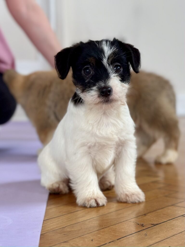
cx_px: 92
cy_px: 124
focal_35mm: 48
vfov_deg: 39.7
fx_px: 342
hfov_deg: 30.3
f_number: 1.78
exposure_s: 1/68
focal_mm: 6.86
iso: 125
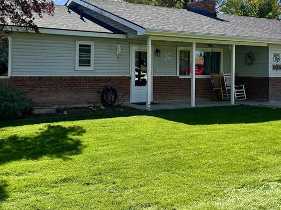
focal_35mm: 47
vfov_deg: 30.5
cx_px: 137
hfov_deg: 40.4
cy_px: 63
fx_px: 381
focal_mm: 6.86
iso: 80
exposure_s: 1/3247
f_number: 1.78
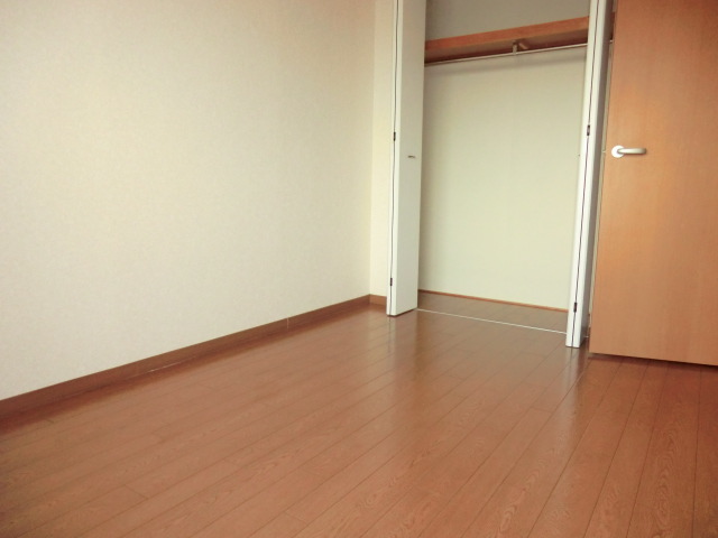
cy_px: 269
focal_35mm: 24
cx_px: 359
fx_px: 498
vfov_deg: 56.8
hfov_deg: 71.6
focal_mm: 4.3
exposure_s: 1/60
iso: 400
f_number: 3.2
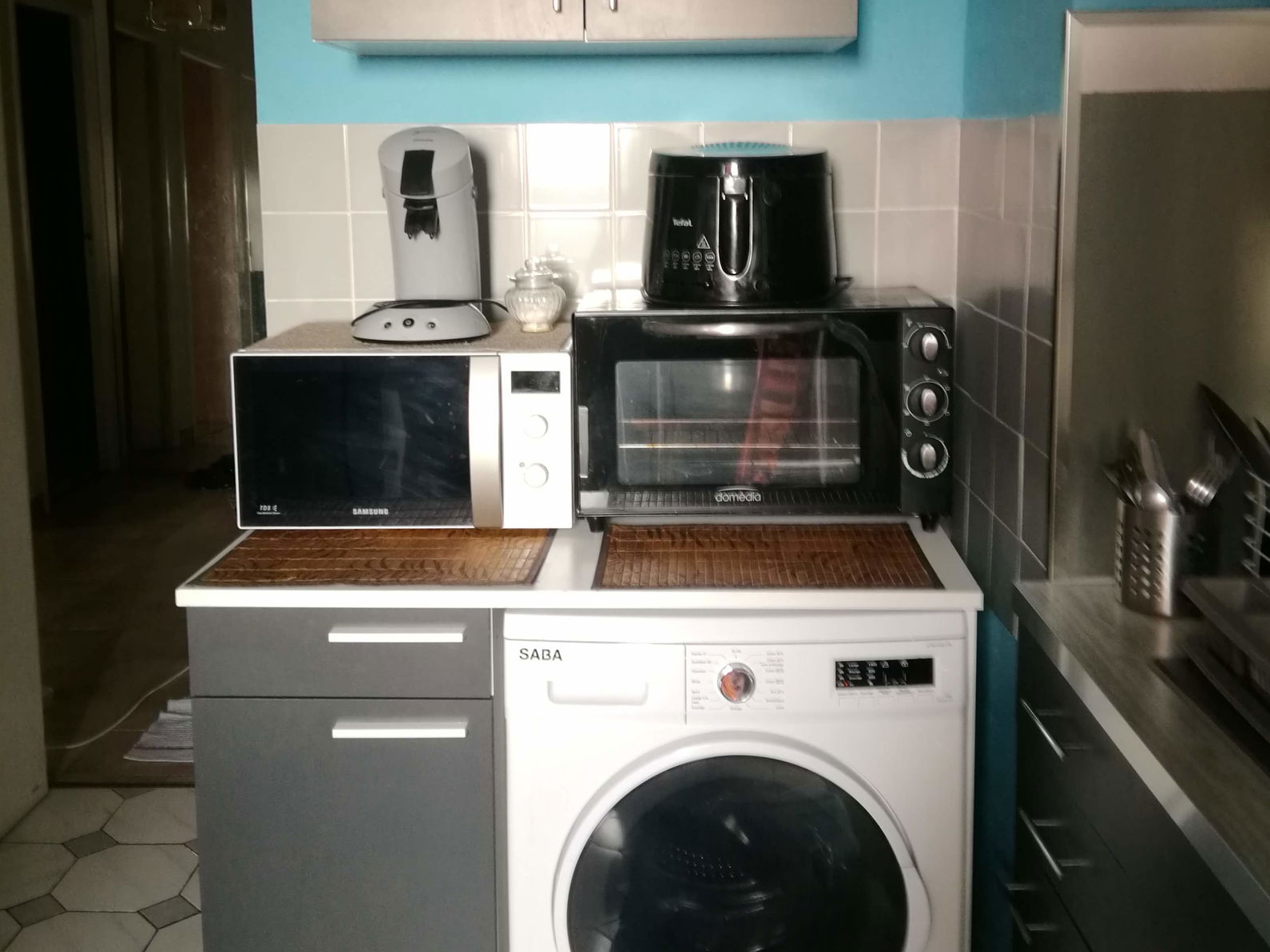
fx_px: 1284
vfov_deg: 40.1
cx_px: 634
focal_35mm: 35
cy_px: 307
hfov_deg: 52.6
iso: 160
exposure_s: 1/30
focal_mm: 4.04
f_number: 2
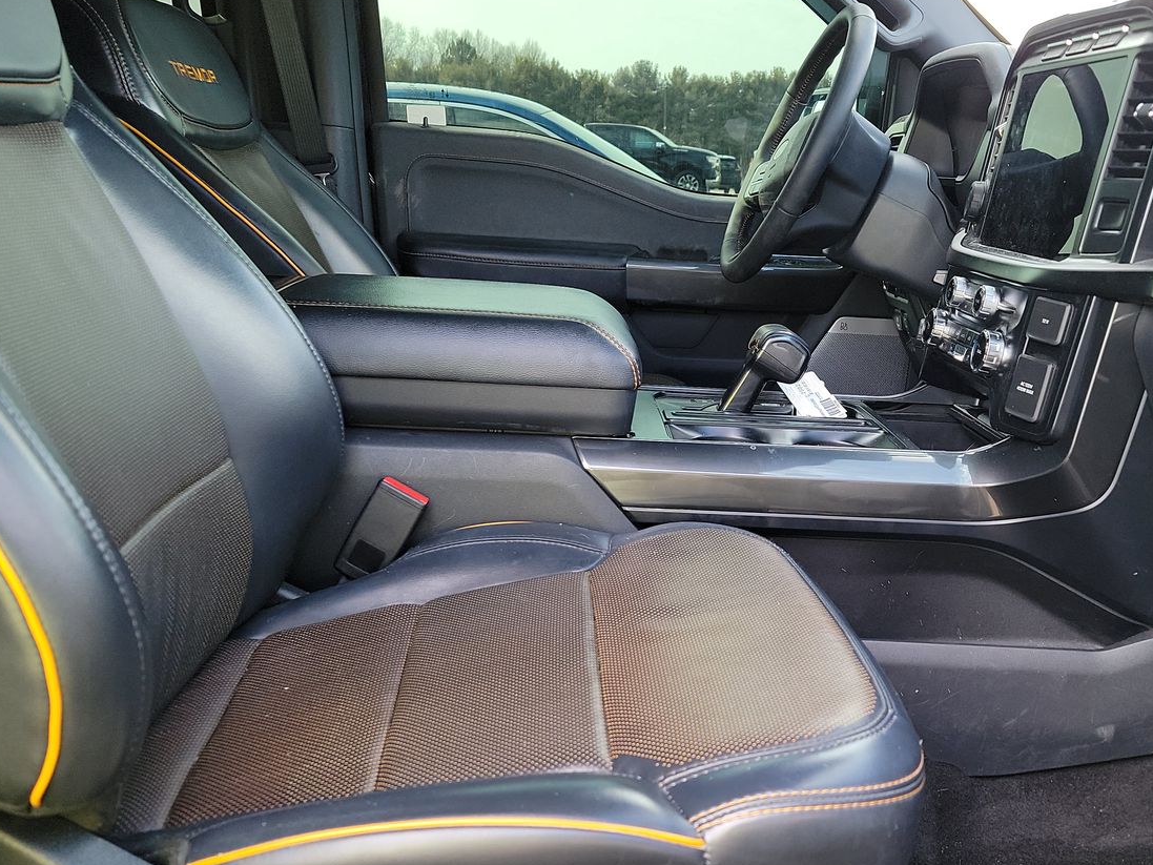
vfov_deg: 40.5
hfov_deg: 52.3
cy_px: 532
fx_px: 1166
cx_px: 692
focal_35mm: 35
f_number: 1.8
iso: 106
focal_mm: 6.7
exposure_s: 1/59
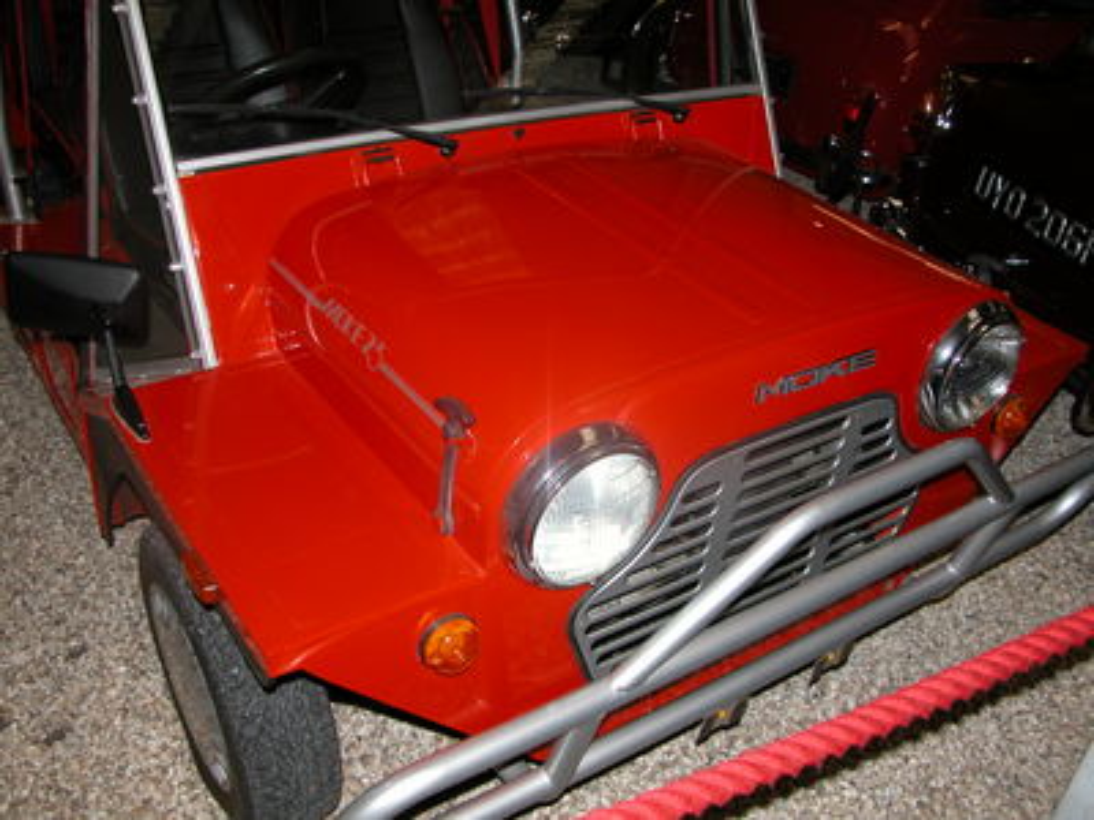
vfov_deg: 40.7
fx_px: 1106
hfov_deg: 52.6
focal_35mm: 35
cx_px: 547
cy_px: 410
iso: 100
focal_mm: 8.9
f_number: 2.8
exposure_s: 1/60
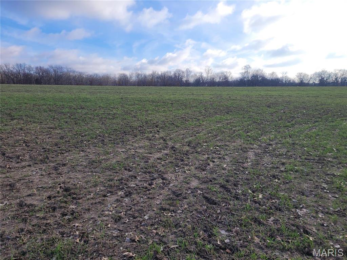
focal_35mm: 26
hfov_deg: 67.3
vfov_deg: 53.1
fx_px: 261
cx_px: 174
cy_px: 130
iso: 40
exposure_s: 1/1476
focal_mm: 5.4
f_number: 1.8
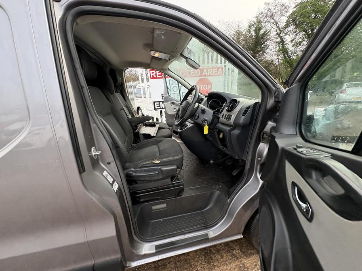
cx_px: 181
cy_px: 136
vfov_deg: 85.7
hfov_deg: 102.1
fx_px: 146
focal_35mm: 14
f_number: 2.2
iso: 100
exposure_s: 1/99
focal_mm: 2.22
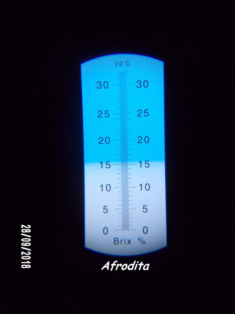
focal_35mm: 43
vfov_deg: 43.9
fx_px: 389
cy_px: 157
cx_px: 118
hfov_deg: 33.6
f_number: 4.7
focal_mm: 7.8
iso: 584
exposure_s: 1/17
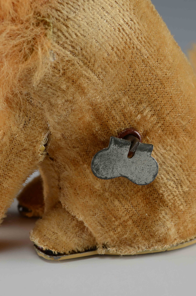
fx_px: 677
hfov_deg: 16.5
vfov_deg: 24.7
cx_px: 98
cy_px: 148
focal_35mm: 82
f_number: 14
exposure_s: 1/80
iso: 100
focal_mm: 55
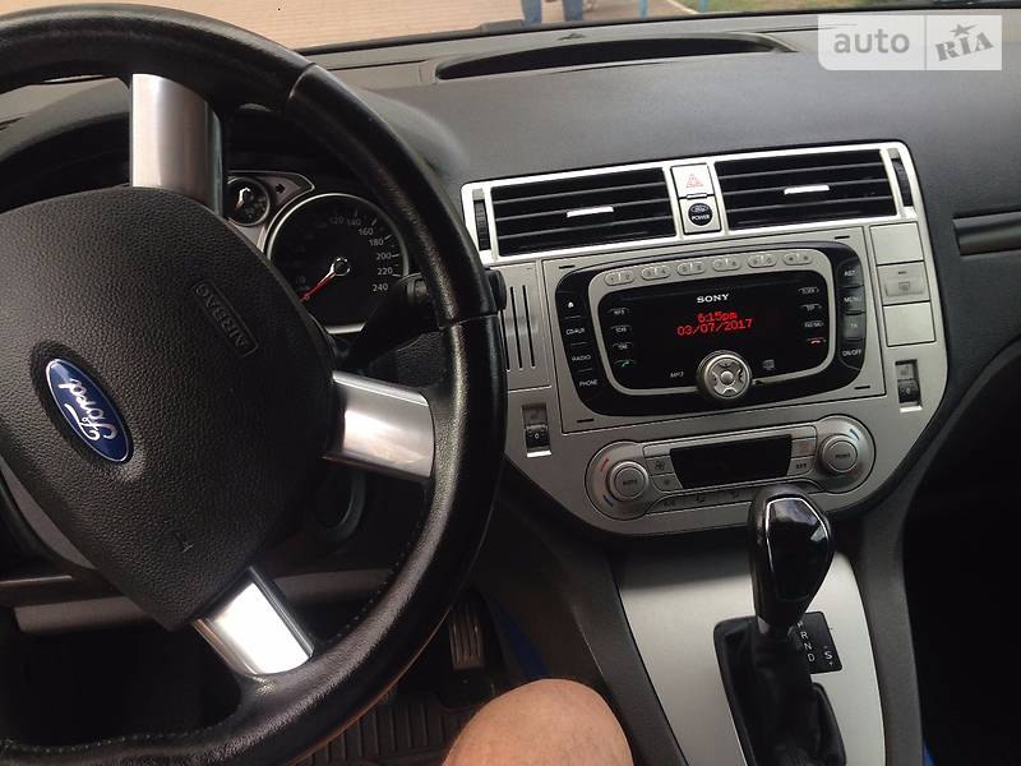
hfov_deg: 55.4
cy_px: 383
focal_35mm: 33
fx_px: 973
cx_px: 510
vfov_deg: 42.9
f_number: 2.4
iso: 80
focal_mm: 4.1
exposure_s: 1/120
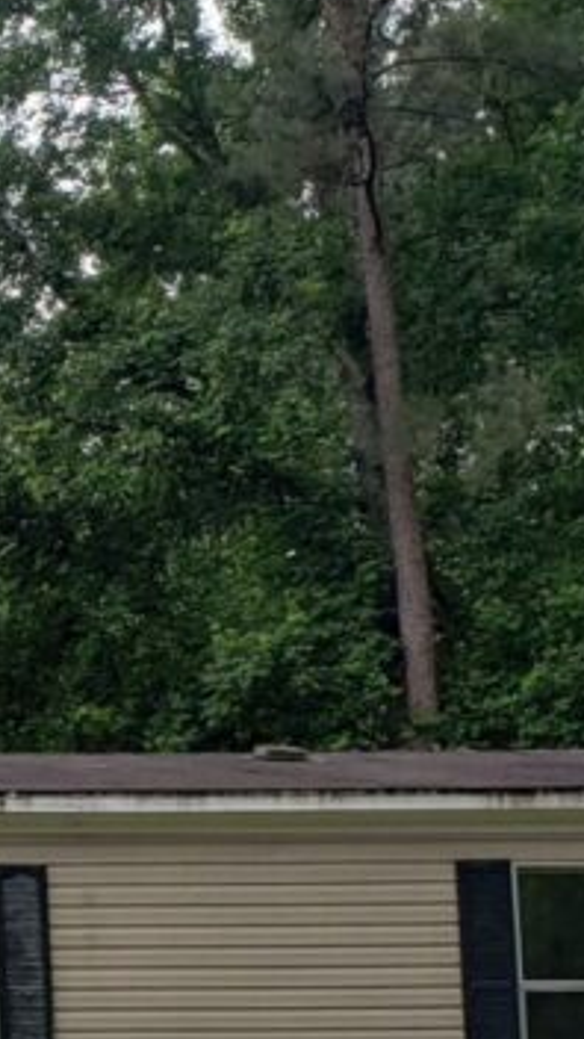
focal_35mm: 116
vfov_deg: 18.3
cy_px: 838
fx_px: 3193
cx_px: -437
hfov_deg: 9.9
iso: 50
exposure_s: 1/665
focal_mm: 4.3
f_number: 2.4
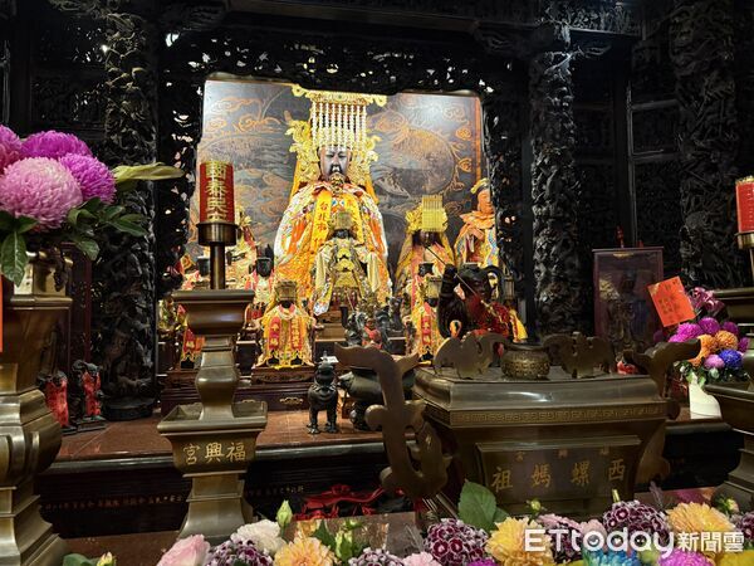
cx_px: 377
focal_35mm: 24
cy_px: 283
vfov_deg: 56.8
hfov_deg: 71.6
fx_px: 523
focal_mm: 6.76
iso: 320
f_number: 1.78
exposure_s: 1/60
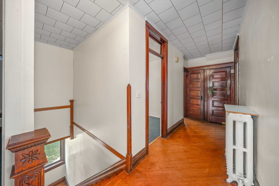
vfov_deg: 90.0
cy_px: 93
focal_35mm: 12
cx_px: 140
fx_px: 93
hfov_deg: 112.6
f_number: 13
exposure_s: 1.6
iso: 400
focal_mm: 12
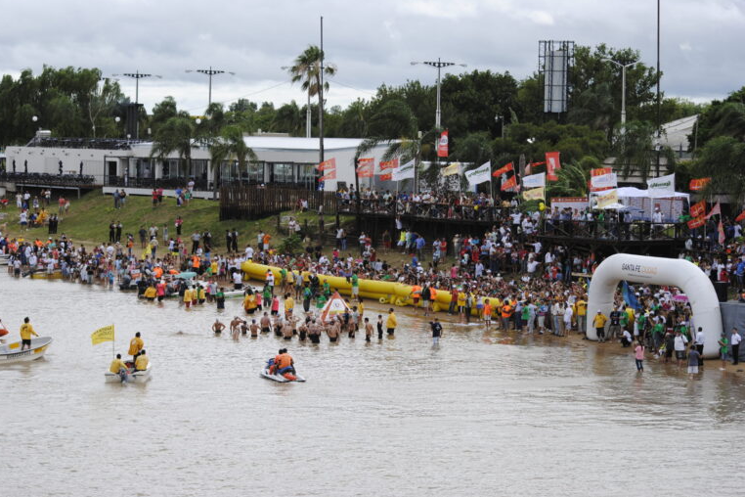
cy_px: 247
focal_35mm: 106
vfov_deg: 12.9
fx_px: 2193
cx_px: 371
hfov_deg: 19.3
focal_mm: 70
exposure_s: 1/500
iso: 100
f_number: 5.6
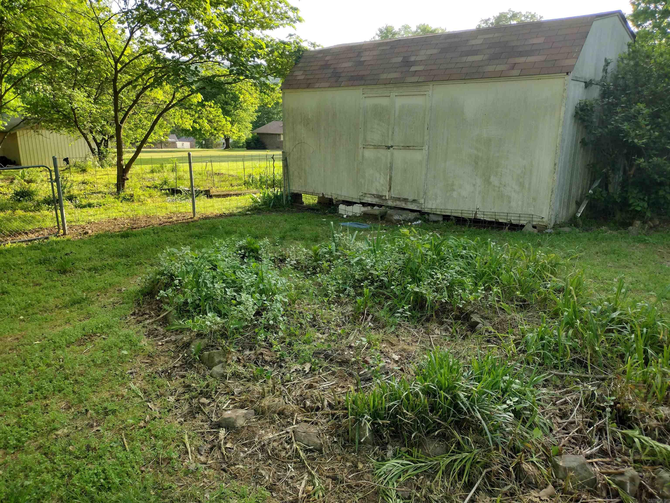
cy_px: 252
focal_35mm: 27
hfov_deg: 65.3
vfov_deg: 51.4
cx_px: 335
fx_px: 523
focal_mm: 4.71
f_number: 1.7
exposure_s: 1/455
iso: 100
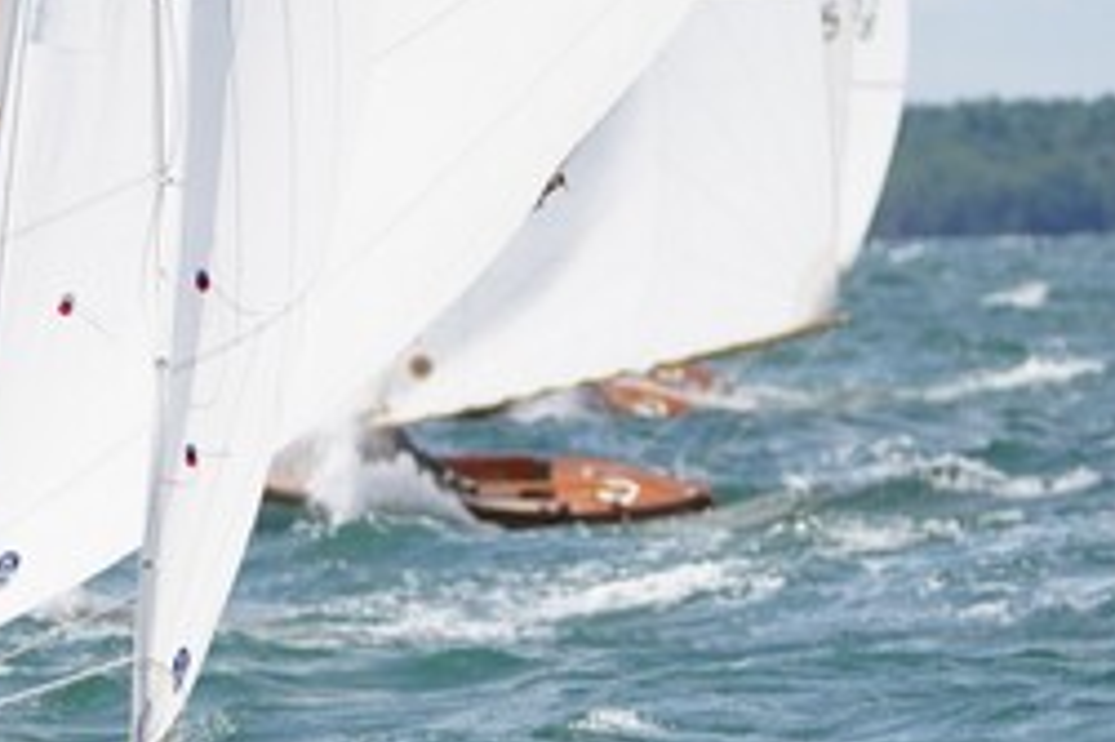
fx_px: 22192
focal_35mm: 717
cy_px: 700
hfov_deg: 2.9
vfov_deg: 1.9
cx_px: -142
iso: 250
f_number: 5
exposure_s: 1/1600
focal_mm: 150
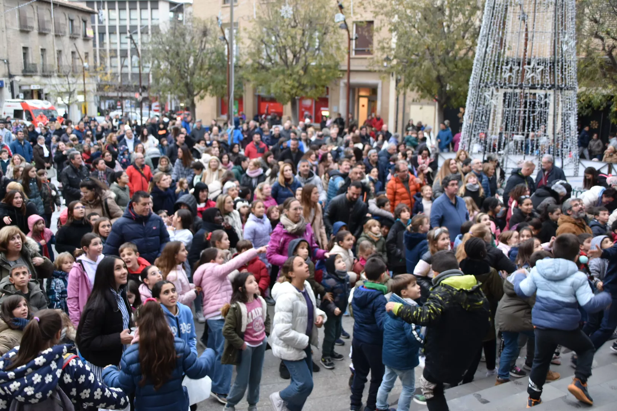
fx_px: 617
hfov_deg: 53.1
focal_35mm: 36
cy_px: 206
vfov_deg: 36.9
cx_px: 308
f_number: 4
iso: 500
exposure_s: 1/60
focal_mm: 24
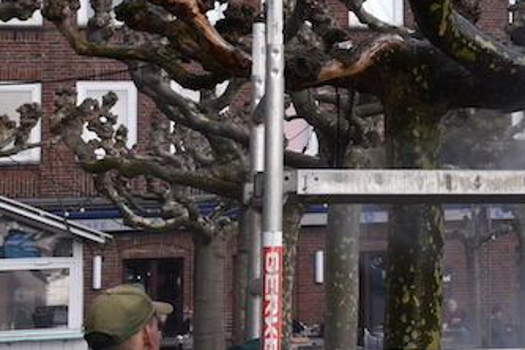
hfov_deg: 16.8
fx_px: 1706
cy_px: 25
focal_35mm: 117
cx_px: 623
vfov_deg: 11.6
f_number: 8
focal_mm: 38
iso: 220
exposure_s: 1/250
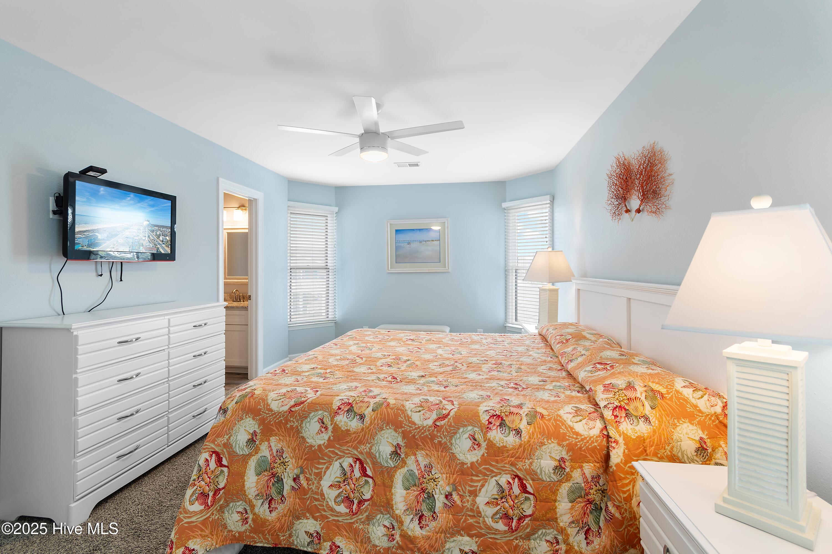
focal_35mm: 15
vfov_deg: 77.3
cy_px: 277
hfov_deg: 100.4
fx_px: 347
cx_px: 416
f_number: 4.5
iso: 100
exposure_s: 1/6
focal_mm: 10
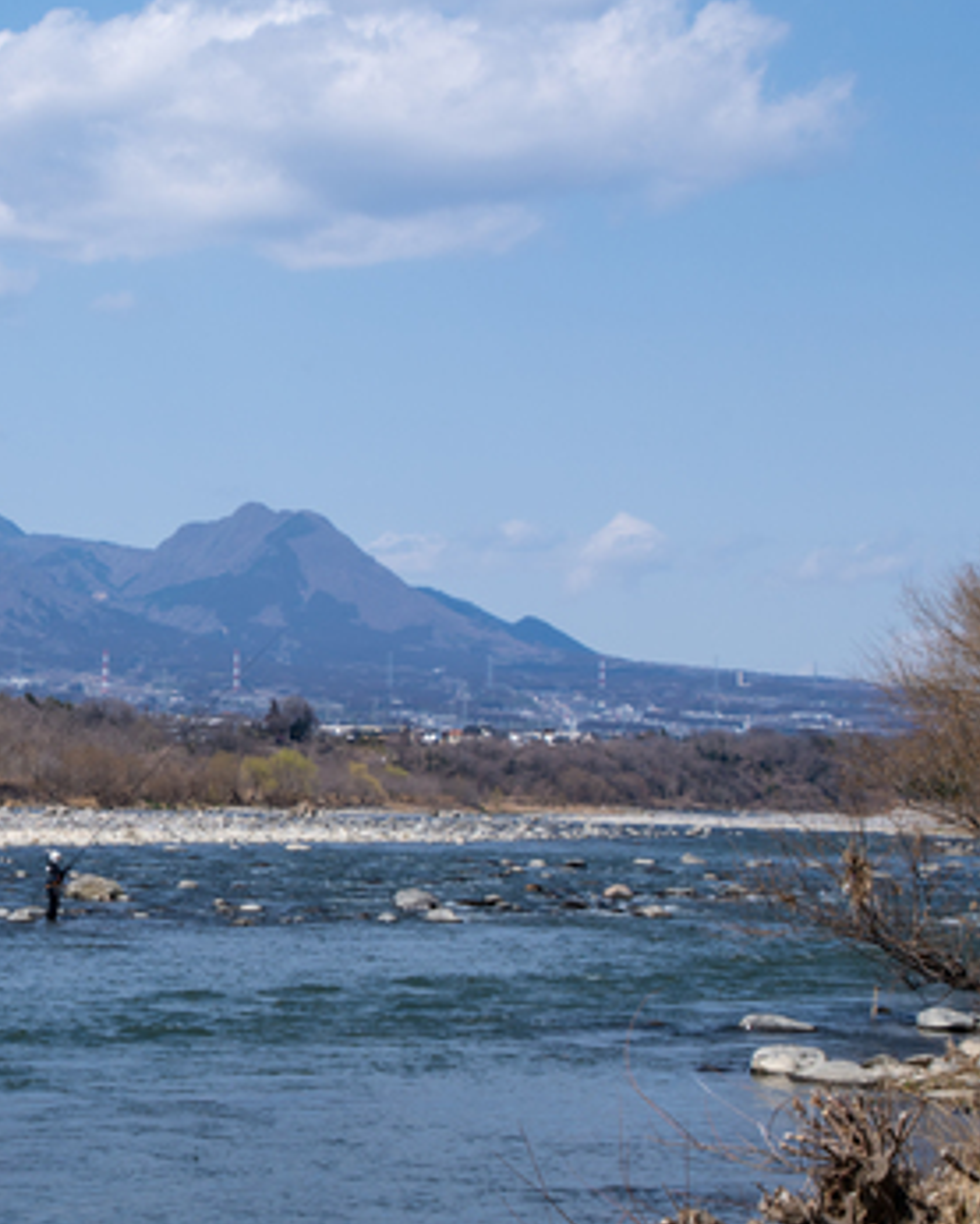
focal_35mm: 104
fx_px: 3769
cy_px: 478
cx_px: -21
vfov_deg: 18.4
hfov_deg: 14.6
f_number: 8
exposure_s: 1/800
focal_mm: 60
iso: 100
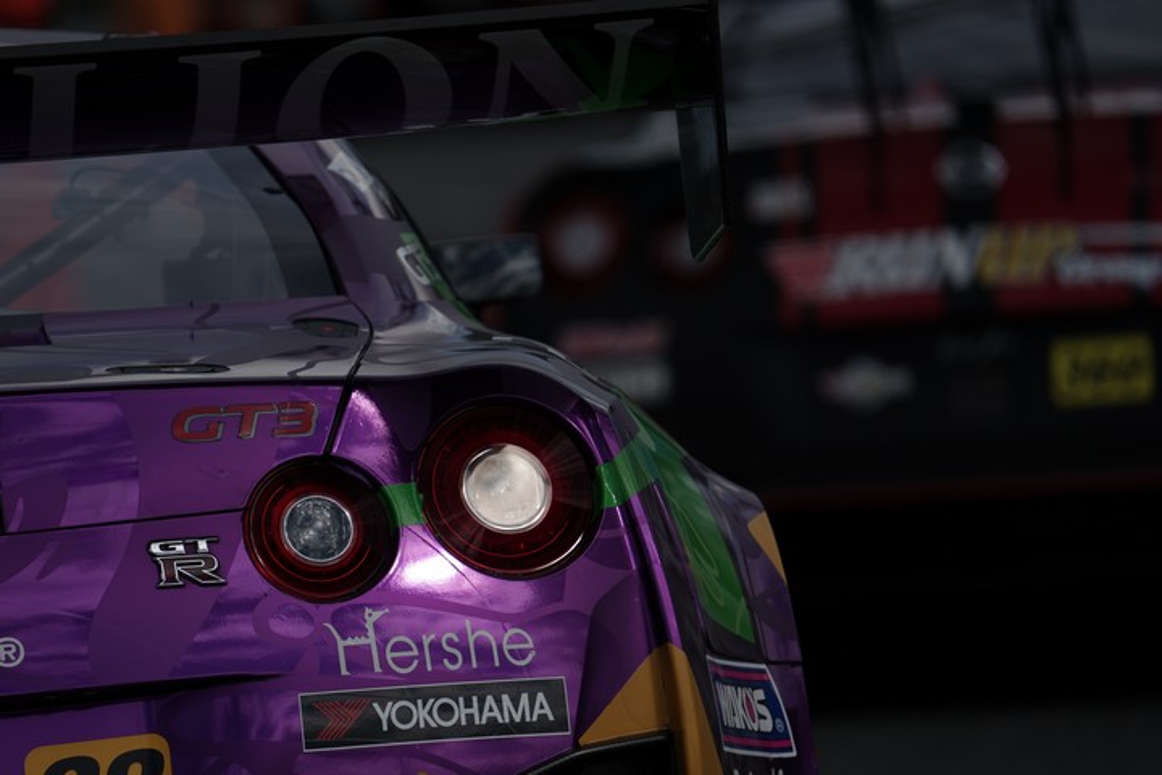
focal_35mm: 547
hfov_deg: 3.8
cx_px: 581
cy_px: 388
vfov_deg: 2.5
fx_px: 17655
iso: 50
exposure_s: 1/800
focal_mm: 547
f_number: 6.3
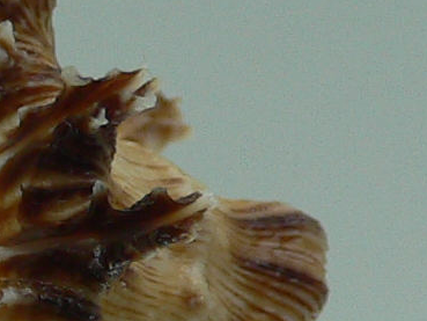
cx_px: -105
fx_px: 2357
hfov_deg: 10.2
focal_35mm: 191
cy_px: 559
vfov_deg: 7.6
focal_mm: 4.6
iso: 80
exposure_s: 1/80
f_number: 2.8
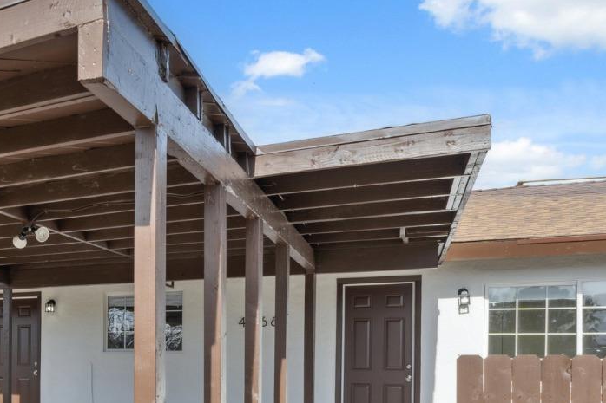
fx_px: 733
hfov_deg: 39.6
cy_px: 362
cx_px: 1
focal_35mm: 44
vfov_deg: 29.5
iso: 100
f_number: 9
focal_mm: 13.5
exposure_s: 1/200
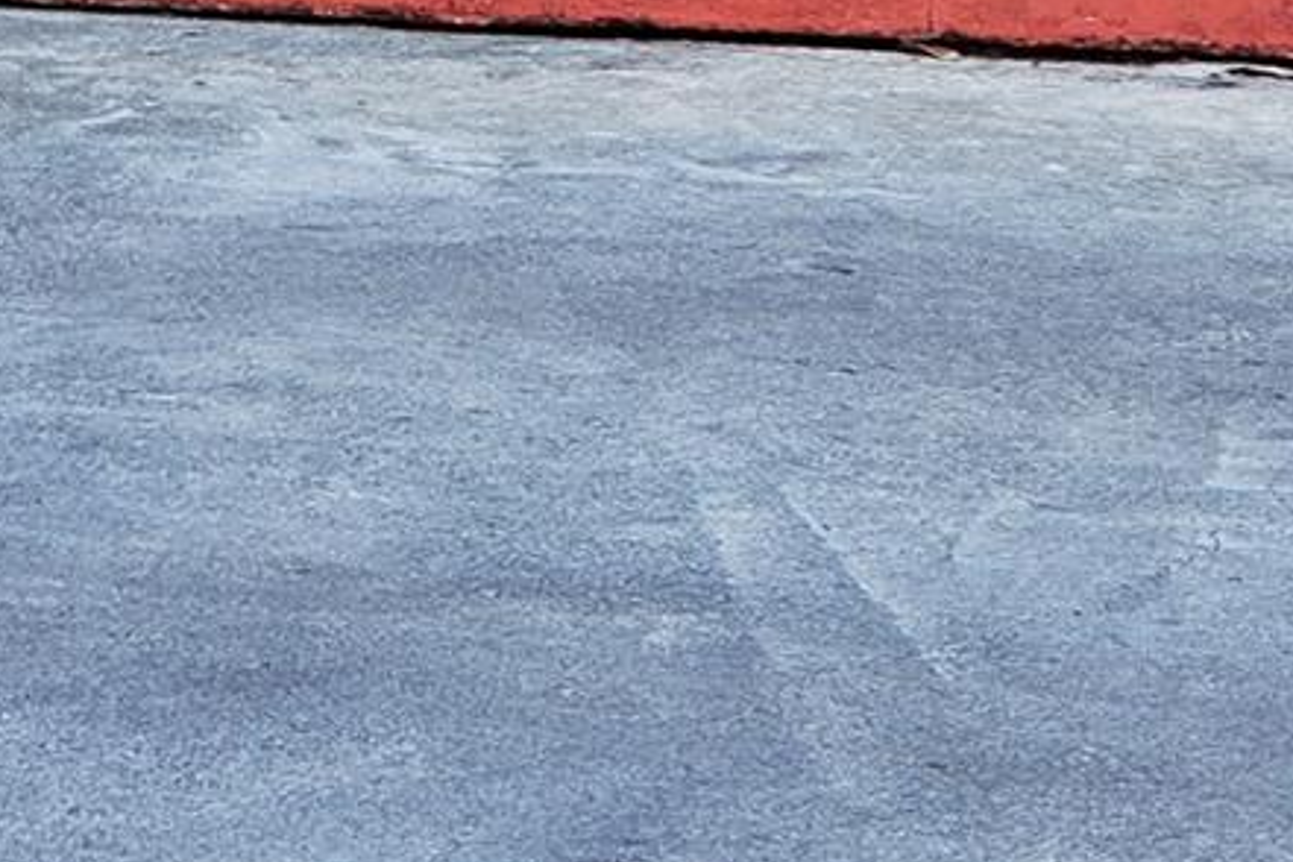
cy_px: -853
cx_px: 645
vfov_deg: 8.8
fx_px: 5279
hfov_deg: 14.0
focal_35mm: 147
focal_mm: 6
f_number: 2.4
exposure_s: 1/40
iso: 64
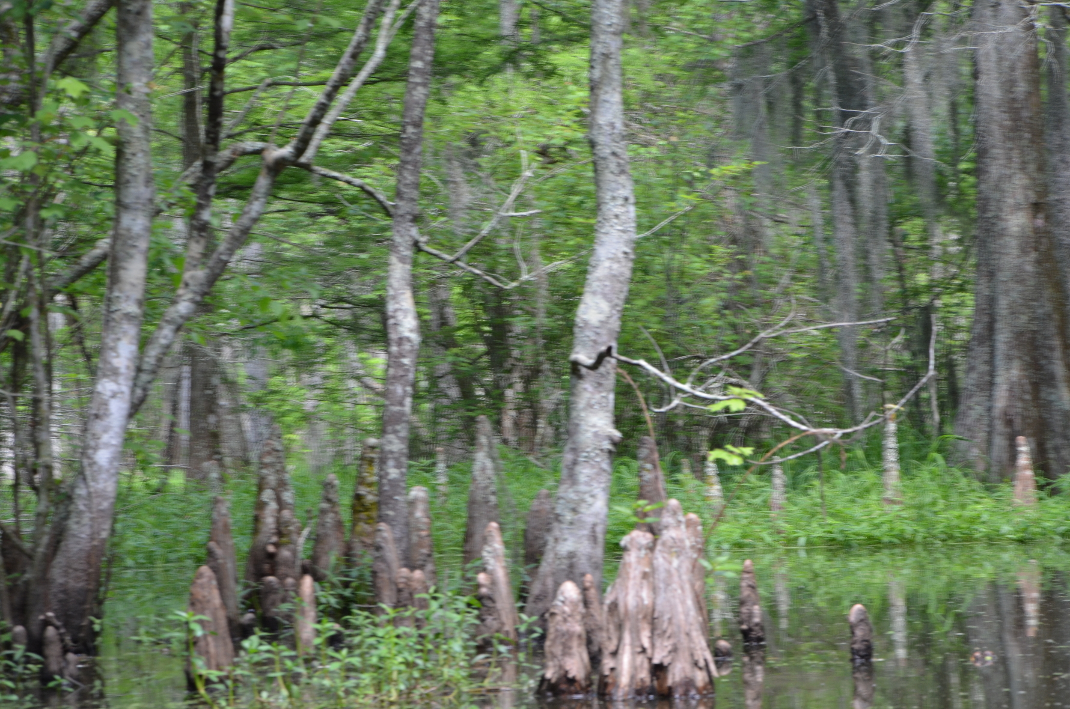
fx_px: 4672
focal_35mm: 158
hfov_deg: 13.1
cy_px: 354
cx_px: 535
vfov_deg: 8.7
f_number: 8
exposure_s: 1/125
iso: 400
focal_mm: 105
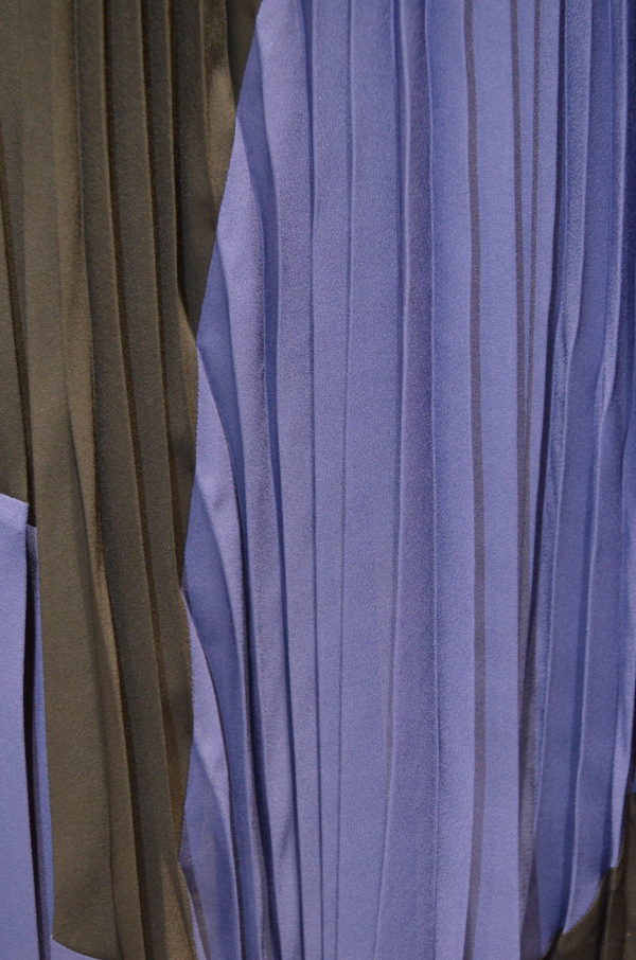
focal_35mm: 51
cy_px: 480
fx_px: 1358
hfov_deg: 26.4
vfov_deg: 39.0
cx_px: 318
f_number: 5
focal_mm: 34
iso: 2800
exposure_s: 1/60
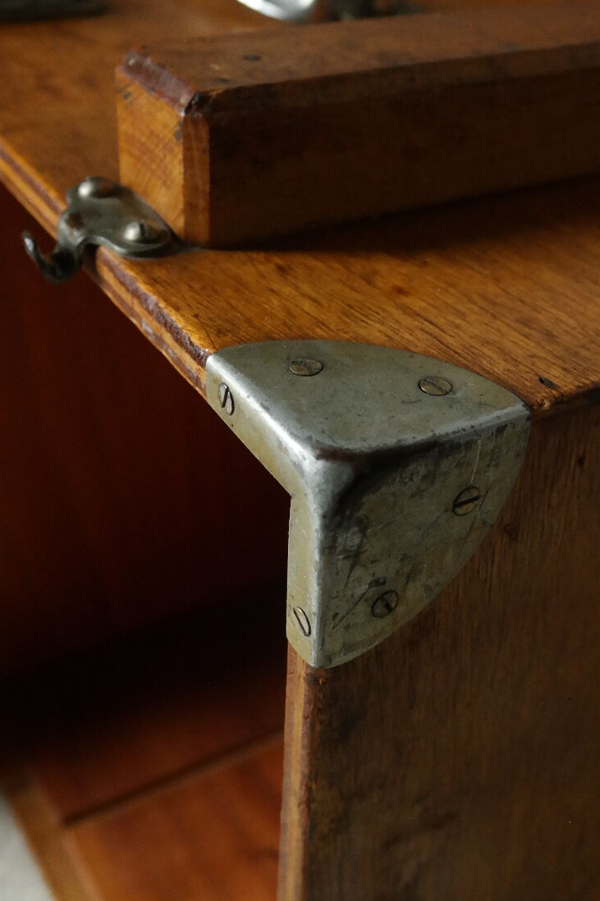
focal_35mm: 47
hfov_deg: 28.6
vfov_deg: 41.9
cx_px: 361
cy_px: 464
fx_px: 1175
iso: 1600
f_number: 5.6
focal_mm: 20
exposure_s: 1/30
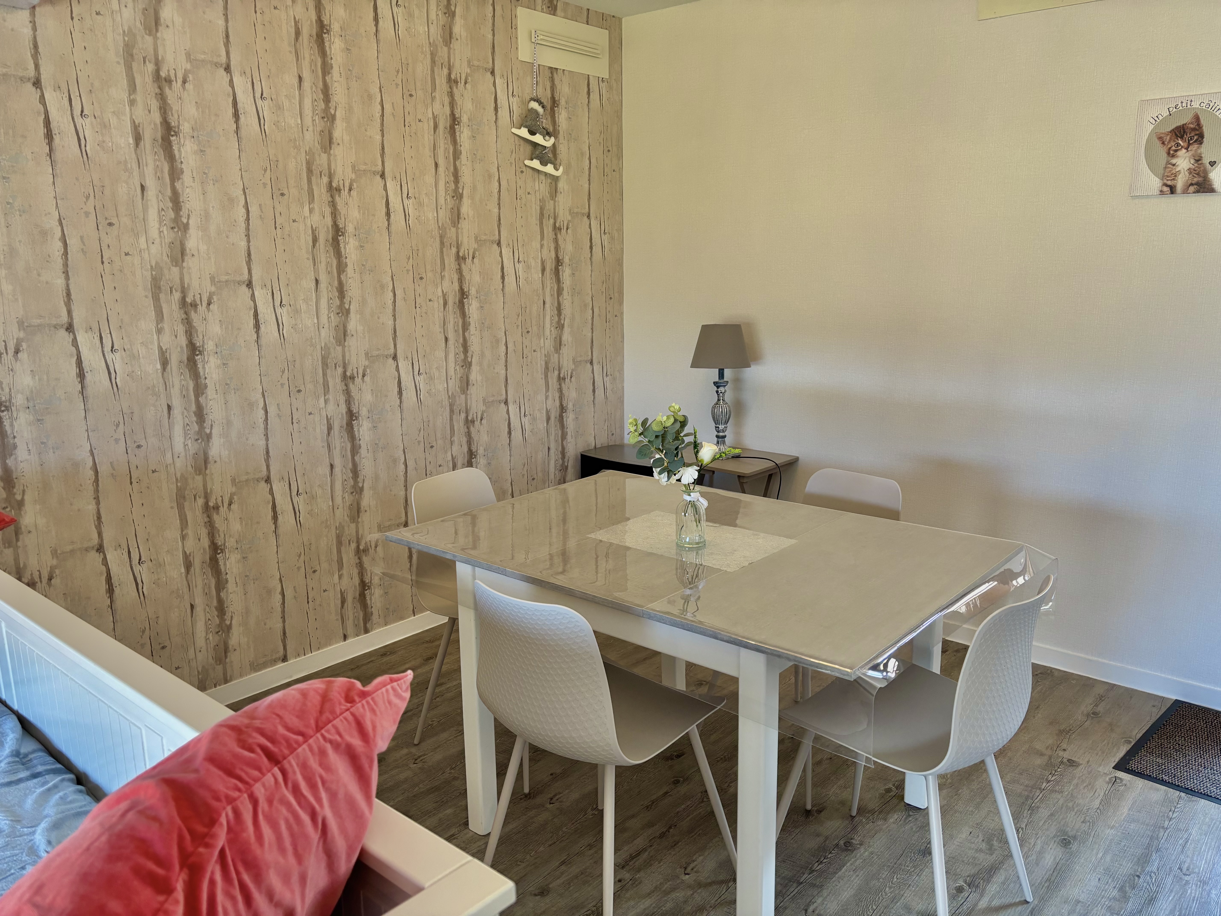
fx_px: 917
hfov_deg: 67.3
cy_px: 458
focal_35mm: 26
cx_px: 610
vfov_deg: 53.1
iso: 125
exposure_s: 1/117
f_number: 1.6
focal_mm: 5.96
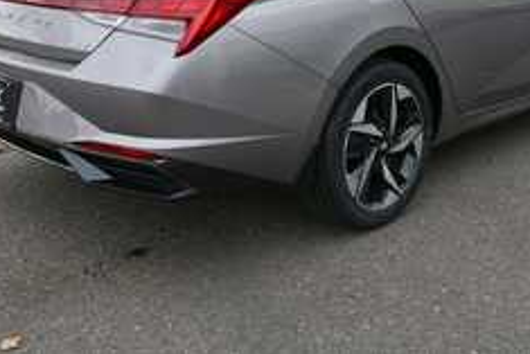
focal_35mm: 51
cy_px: 55
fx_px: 751
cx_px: 280
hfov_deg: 38.8
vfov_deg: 25.9
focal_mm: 20
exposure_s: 1/250
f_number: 6.3
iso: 200
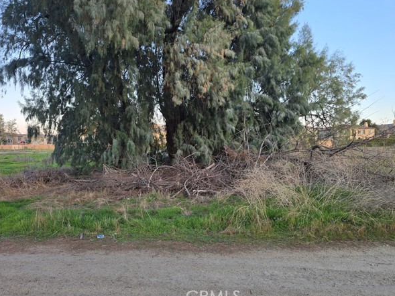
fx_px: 285
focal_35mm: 25
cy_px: 145
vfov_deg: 54.9
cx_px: 192
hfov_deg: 69.4
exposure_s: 1/180
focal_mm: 6.3
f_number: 1.7
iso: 40
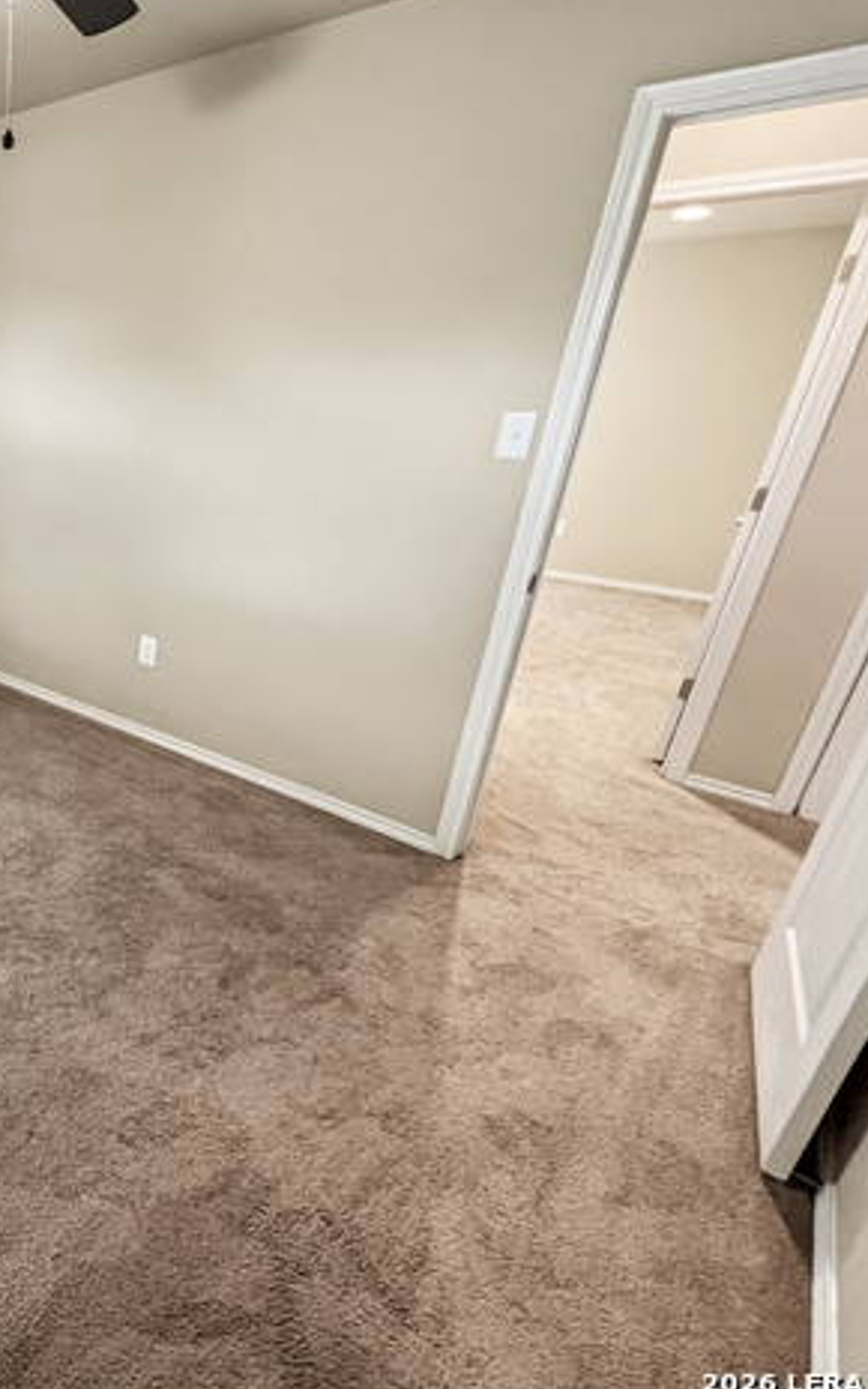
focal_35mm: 19
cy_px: 683
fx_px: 719
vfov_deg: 88.0
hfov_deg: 49.5
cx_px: -18
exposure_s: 1/60
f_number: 1.8
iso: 500
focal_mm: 1.6
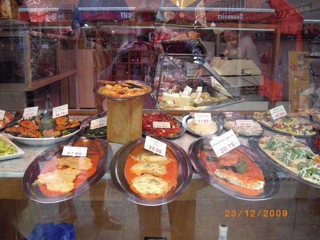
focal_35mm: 38
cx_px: 160
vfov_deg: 37.7
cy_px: 120
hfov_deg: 49.0
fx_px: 351
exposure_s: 1/50
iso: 400
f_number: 2.8
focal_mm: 7.9
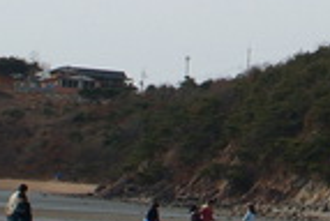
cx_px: 463
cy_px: 55
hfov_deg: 9.8
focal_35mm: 205
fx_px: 1883
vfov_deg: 6.7
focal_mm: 28
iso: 200
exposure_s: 1/250
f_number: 8
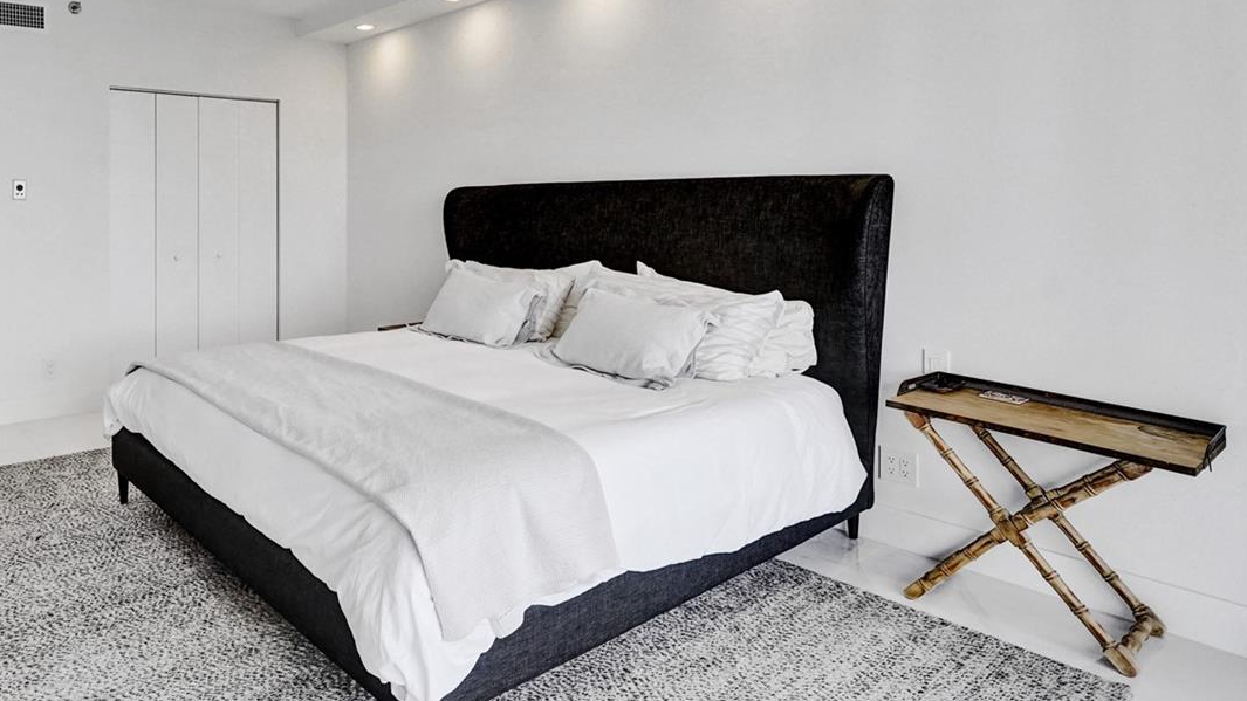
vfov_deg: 50.1
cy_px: 205
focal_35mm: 22
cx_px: 363
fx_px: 727
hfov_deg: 77.1
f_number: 7.1
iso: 1250
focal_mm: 14
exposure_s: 1/500
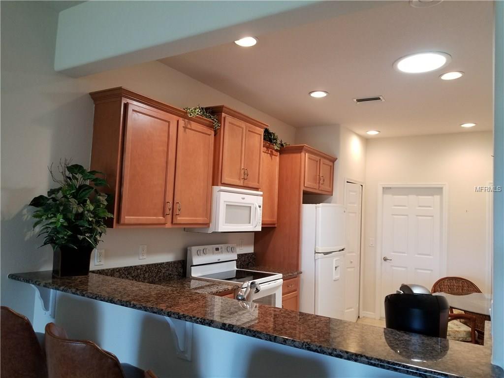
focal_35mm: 26
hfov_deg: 67.3
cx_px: 252
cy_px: 189
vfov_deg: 53.1
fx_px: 379
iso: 160
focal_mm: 4.25
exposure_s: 1/40
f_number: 1.7
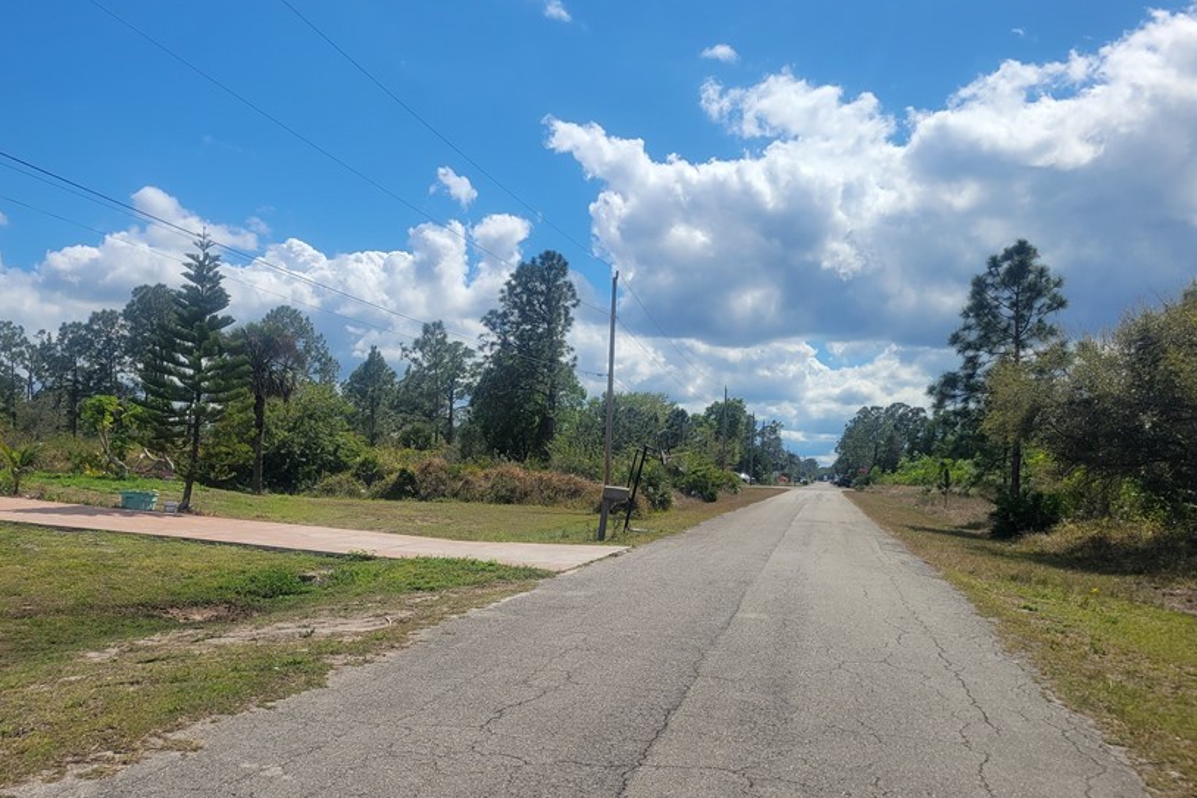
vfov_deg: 38.8
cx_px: 468
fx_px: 1131
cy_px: 459
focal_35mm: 34
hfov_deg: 55.3
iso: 40
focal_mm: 5.4
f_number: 1.8
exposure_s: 1/4397
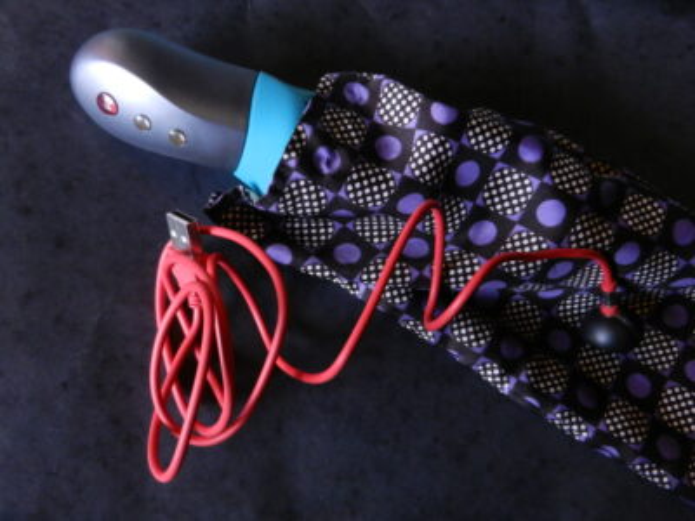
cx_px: 348
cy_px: 260
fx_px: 663
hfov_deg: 55.4
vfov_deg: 42.9
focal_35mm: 33
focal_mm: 5.9
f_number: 3.8
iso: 800
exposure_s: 1/20
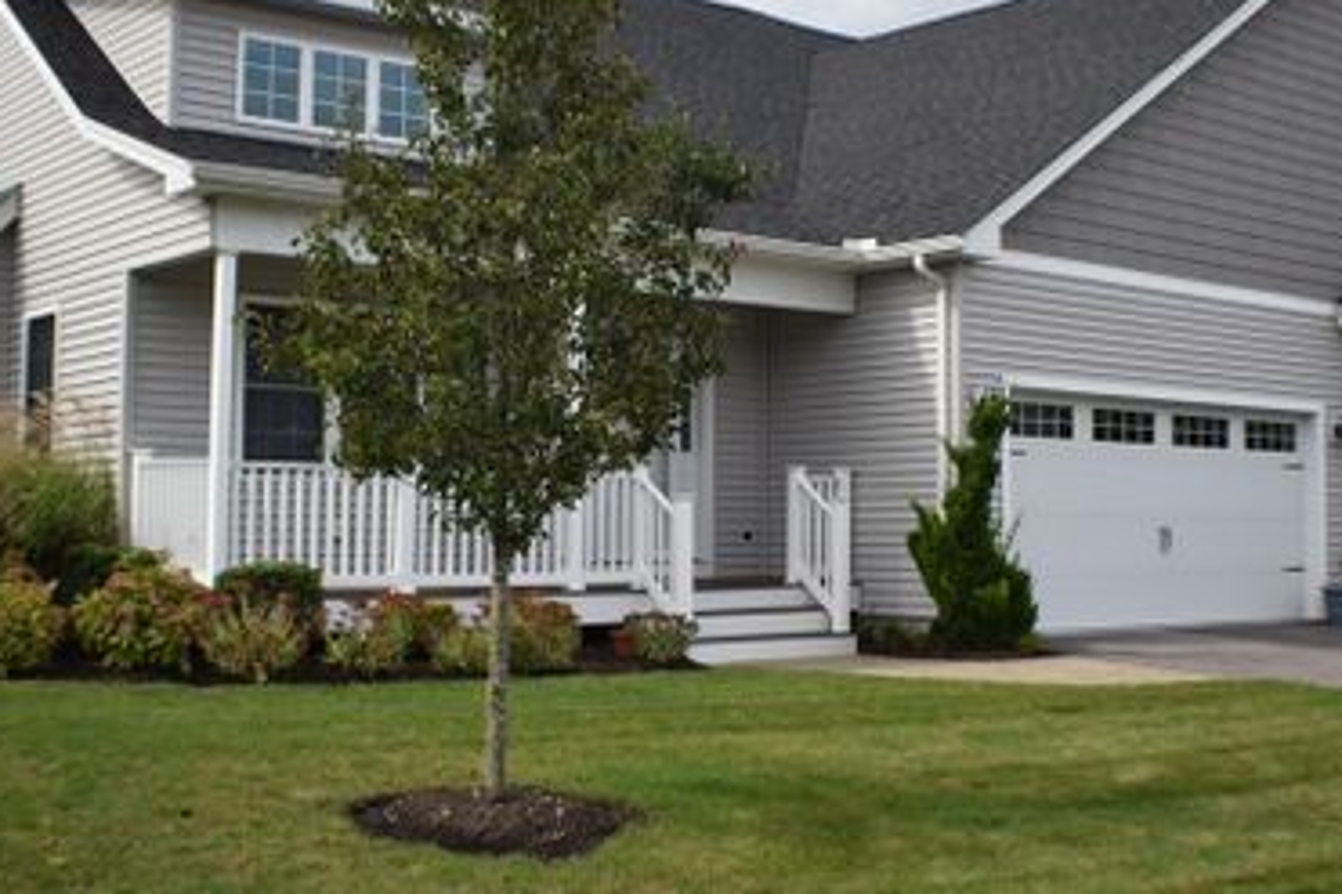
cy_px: 396
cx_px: 709
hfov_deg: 32.1
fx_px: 2335
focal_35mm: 63
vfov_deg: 21.7
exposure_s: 1/400
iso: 100
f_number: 5
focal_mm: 31
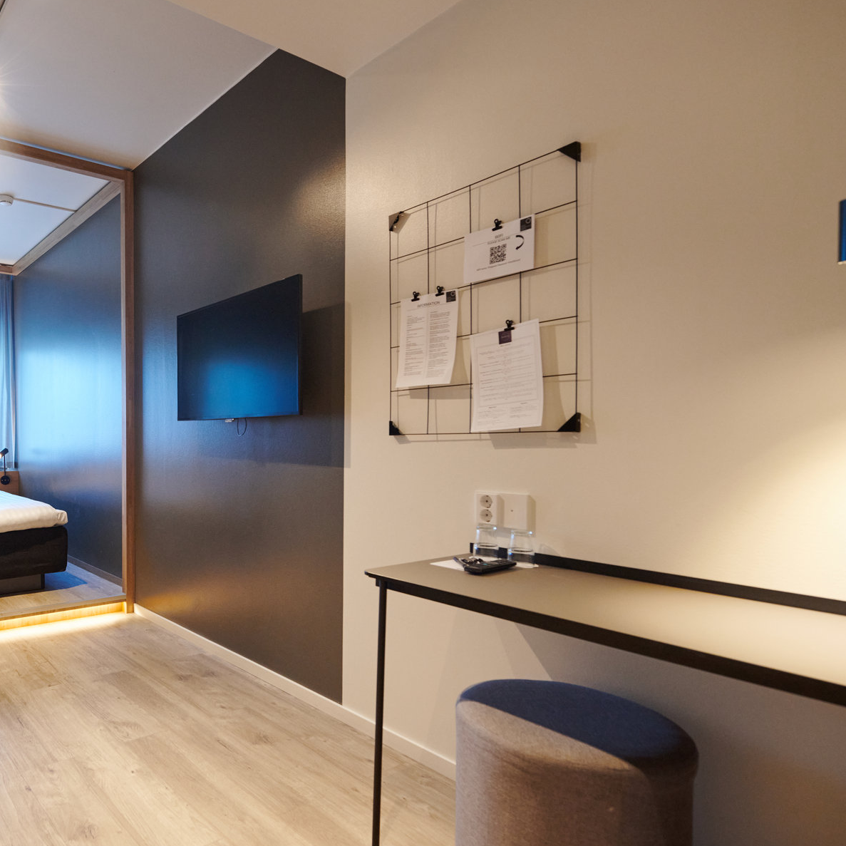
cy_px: 481
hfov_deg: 64.5
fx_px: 608
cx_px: 189
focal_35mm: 22
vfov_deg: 69.3
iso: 1000
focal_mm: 15
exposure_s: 1/40
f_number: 5
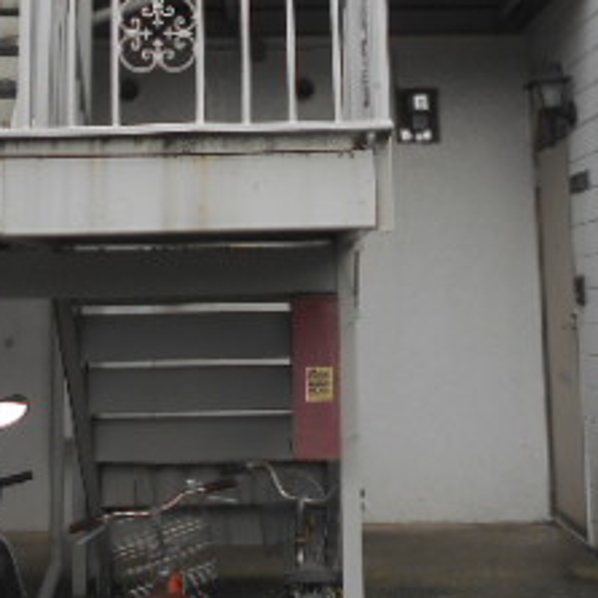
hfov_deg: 26.1
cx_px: 263
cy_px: 51
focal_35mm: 66
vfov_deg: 25.2
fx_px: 1290
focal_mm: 4.6
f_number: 3.2
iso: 80
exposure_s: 1/320
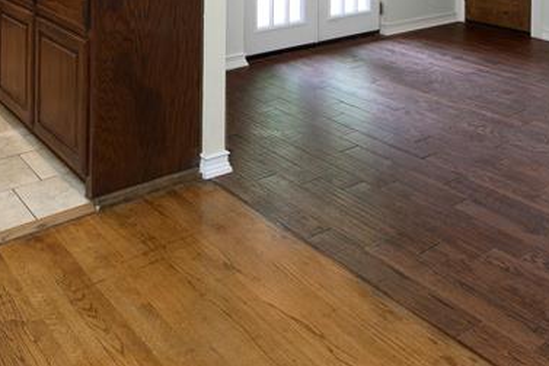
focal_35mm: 38
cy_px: -69
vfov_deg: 30.1
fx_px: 579
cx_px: 149
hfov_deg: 49.0
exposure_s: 1/3
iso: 250
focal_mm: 14
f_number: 9
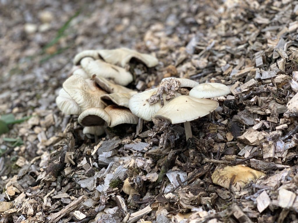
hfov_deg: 36.8
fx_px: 448
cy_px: 112
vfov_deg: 28.0
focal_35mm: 52
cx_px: 149
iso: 16
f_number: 2.4
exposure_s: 1/201
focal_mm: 6
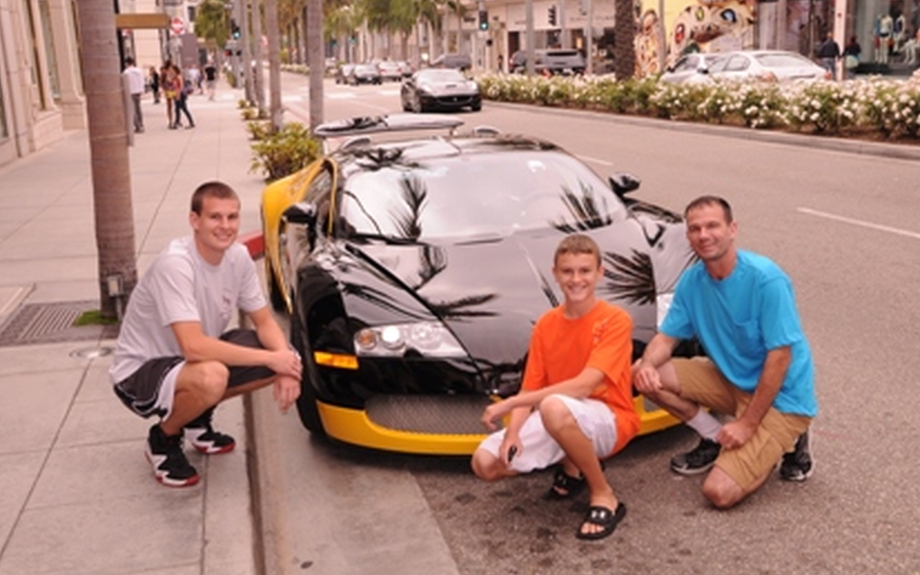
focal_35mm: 43
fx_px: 1078
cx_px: 460
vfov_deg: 29.8
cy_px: 270
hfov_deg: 46.2
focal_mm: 28
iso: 400
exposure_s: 1/200
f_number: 13
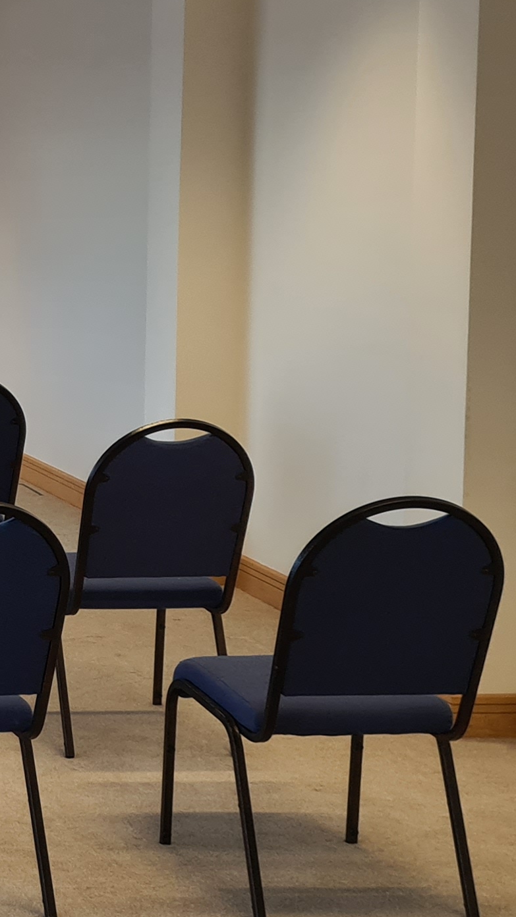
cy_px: 281
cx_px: -602
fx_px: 1996
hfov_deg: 12.5
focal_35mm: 82
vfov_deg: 25.7
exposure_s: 1/100
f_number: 1.8
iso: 80
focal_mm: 5.4
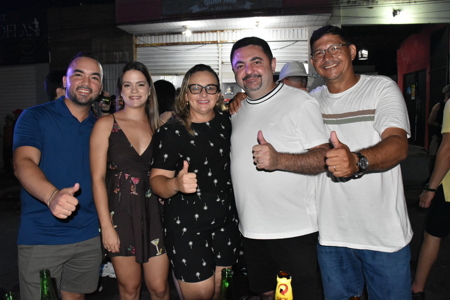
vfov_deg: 46.4
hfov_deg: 65.5
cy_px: 145
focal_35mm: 28
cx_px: 219
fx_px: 350
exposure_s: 1/100
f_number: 5.6
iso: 3200
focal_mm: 18
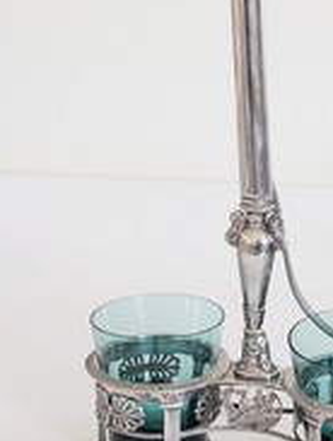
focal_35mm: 105
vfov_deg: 18.5
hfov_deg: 14.1
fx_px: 1342
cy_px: 84
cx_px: 259
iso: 414
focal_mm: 6.81
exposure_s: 1/72.7
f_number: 1.85
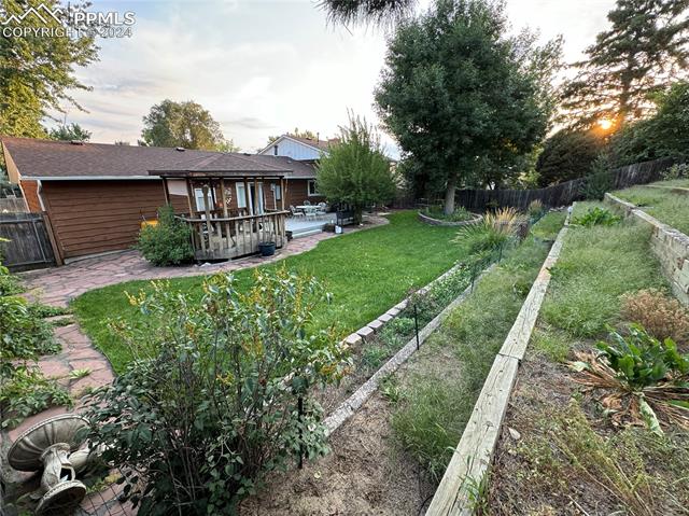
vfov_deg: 85.6
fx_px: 278
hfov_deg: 102.1
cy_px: 258
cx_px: 344
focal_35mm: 14
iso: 125
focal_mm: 2.22
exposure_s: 1/99
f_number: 2.2
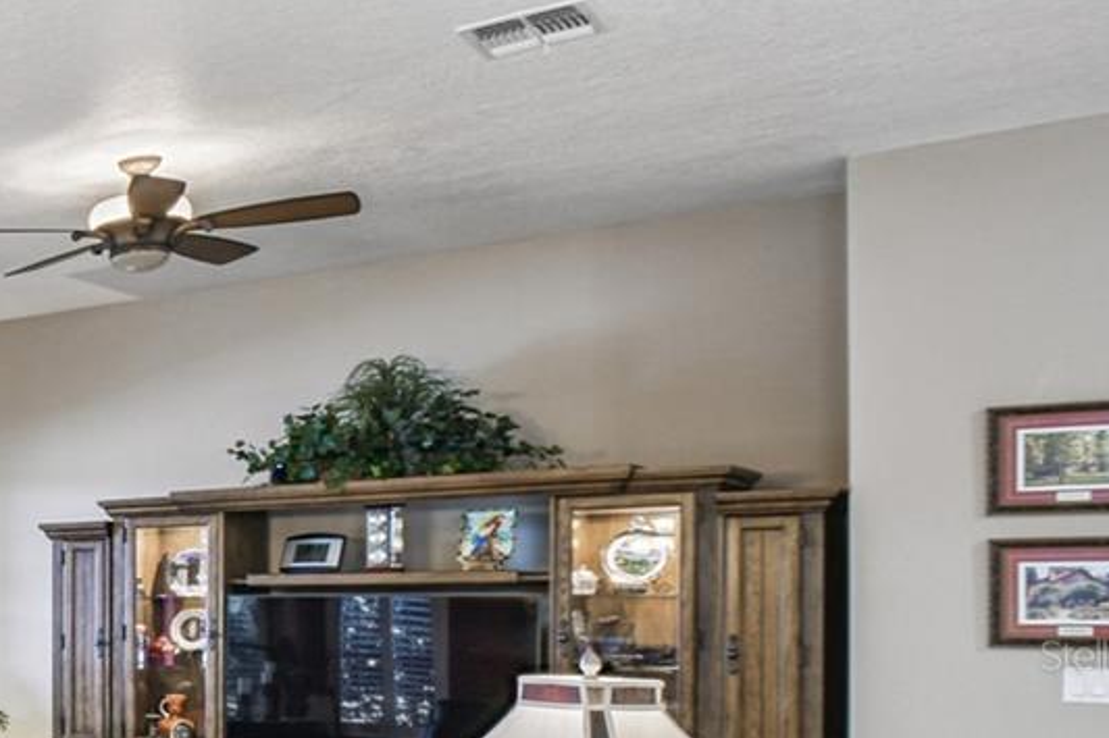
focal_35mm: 45
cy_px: 655
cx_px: -439
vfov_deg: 28.7
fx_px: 1386
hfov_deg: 30.6
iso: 100
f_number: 7.1
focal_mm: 10
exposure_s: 1/4
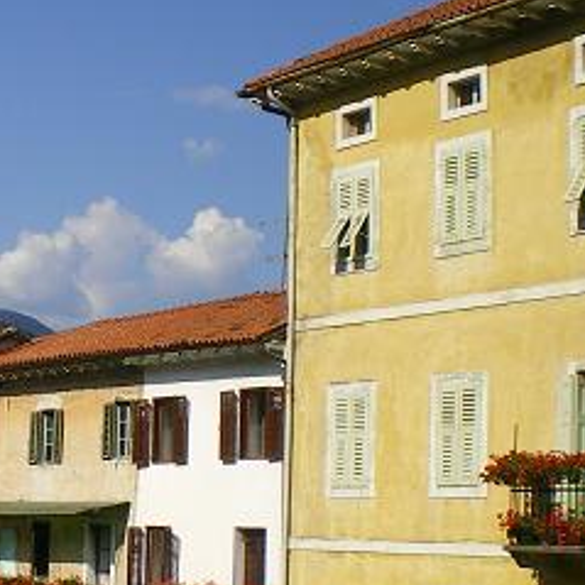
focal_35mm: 90
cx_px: -81
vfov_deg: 19.1
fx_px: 1721
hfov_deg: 18.5
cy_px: 490
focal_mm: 6.3
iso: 64
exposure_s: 1/640
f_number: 4.6
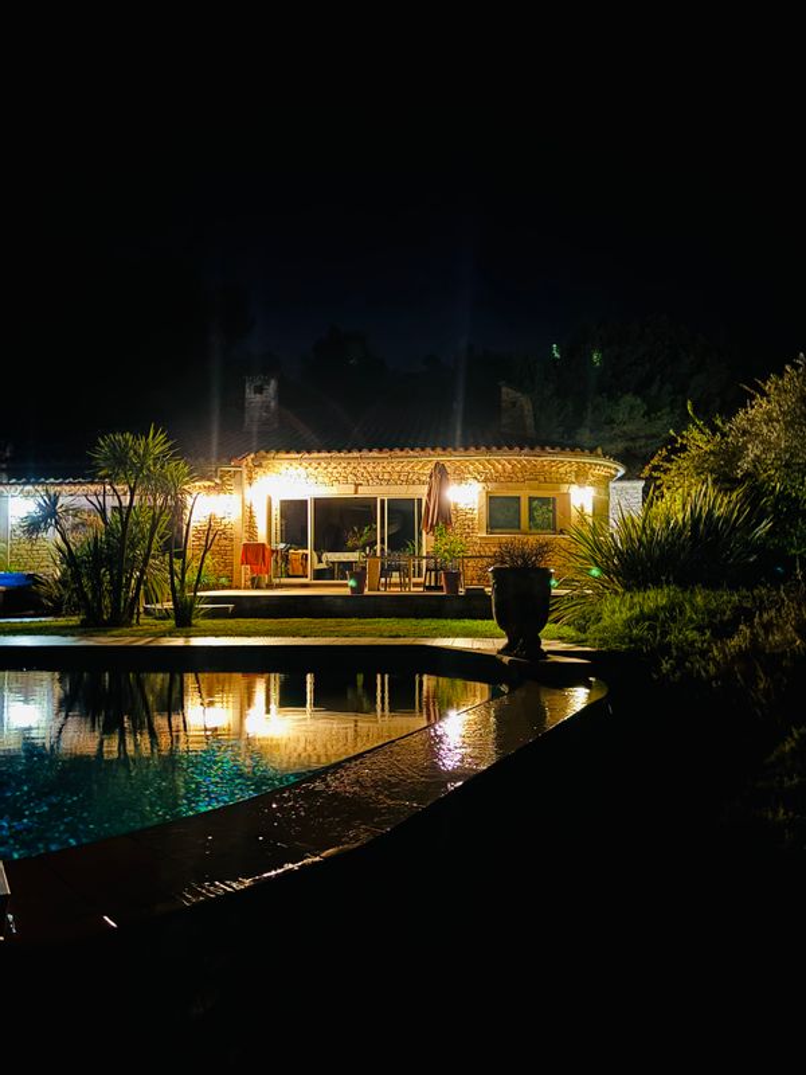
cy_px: 538
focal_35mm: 26
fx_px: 807
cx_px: 403
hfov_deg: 53.1
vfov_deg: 67.3
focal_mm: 5.96
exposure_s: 1/2
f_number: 1.6
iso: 800
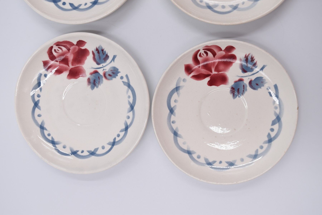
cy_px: 108
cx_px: 161
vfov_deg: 35.5
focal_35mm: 38
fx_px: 335
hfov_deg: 51.3
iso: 200
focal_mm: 25
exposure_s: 1/200
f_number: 5.6
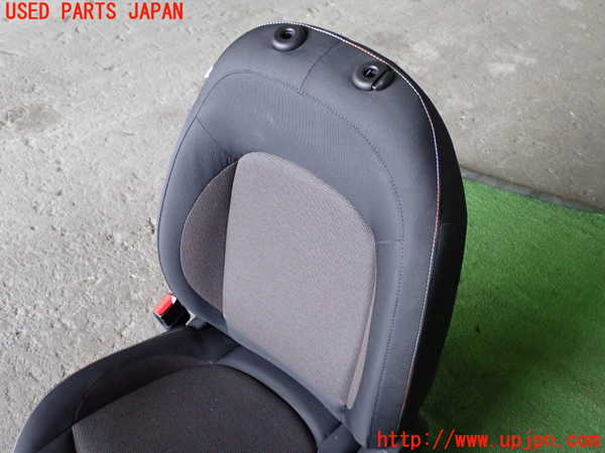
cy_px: 226
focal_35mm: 41
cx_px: 302
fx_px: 717
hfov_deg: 45.8
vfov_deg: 35.1
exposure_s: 1/40
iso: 400
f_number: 2.8
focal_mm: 7.31
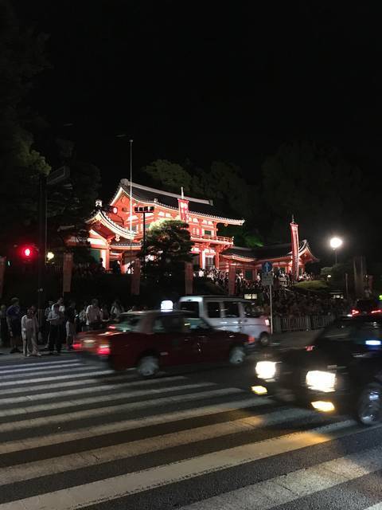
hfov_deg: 48.2
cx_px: 191
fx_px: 427
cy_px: 255
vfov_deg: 61.7
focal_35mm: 29
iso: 320
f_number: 2.2
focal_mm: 4.15
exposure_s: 1/15
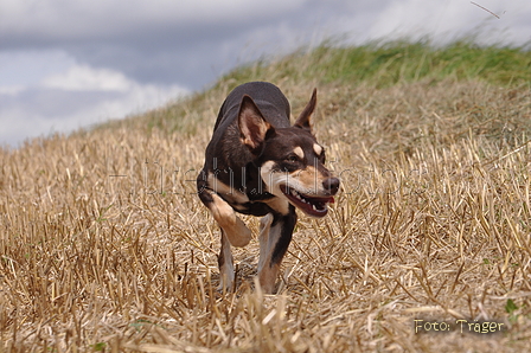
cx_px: 266
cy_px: 176
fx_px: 2764
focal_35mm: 188
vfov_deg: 7.3
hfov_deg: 11.0
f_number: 10
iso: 500
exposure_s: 1/1600
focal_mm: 125
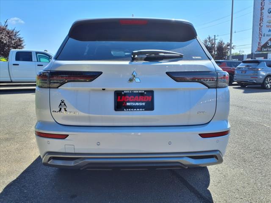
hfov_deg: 65.3
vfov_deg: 51.4
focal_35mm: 27
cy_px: 102
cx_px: 136
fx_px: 211
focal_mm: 3.58
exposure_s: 1/1111
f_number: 1.9
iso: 40
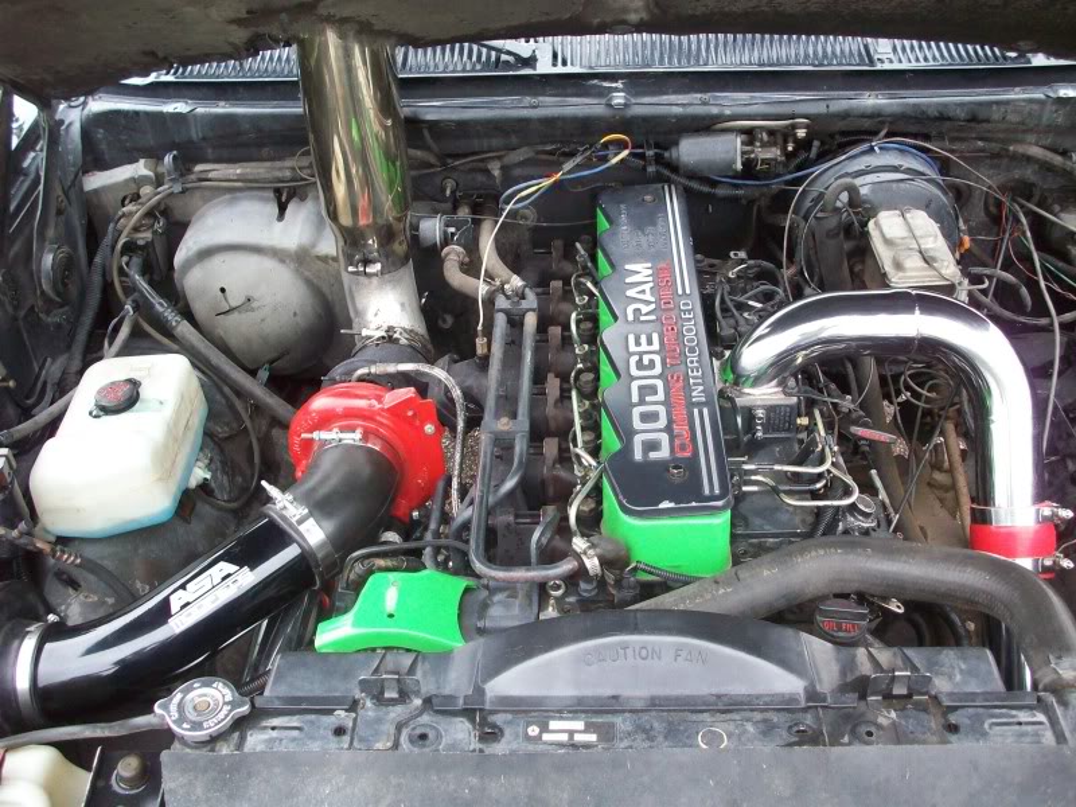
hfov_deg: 50.1
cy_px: 404
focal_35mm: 37
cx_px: 538
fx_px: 1150
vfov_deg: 38.7
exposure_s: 1/39.6
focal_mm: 6.2
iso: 160
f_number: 2.8
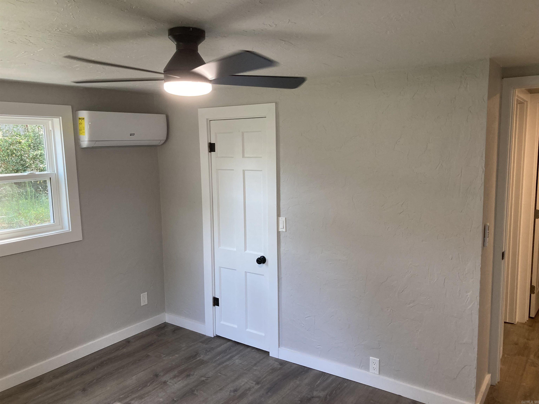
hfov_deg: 63.4
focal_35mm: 28
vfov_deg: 49.7
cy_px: 202
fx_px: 436
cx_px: 270
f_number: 1.8
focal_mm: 3.99
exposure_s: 1/98
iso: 80
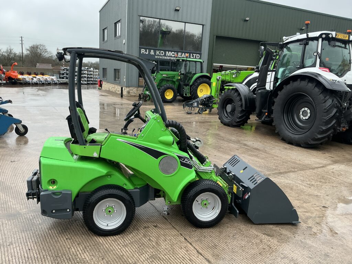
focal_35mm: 28
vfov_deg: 49.7
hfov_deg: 63.4
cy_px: 132
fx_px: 285
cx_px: 176
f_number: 1.8
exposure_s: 1/122
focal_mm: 3
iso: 40
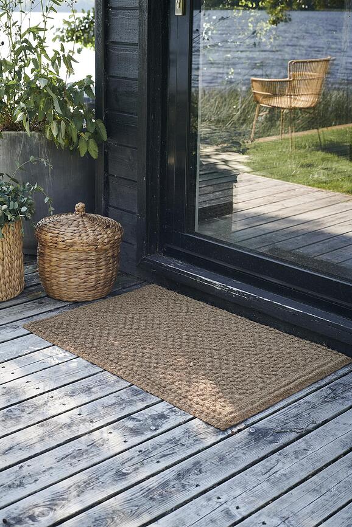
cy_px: 264
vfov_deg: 39.6
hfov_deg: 27.0
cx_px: 176
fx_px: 733
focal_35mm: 50
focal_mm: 50
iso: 400
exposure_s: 1/125
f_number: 8
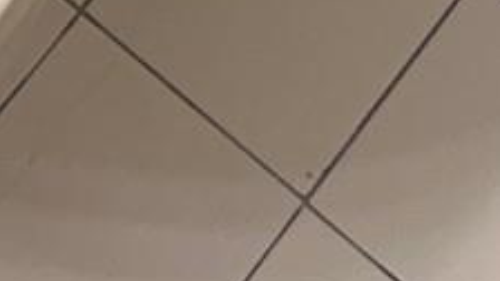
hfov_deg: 10.7
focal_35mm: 202
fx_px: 2678
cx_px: 210
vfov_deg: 5.1
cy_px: -1008
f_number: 1.5
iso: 40
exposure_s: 1/120
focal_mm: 5.7
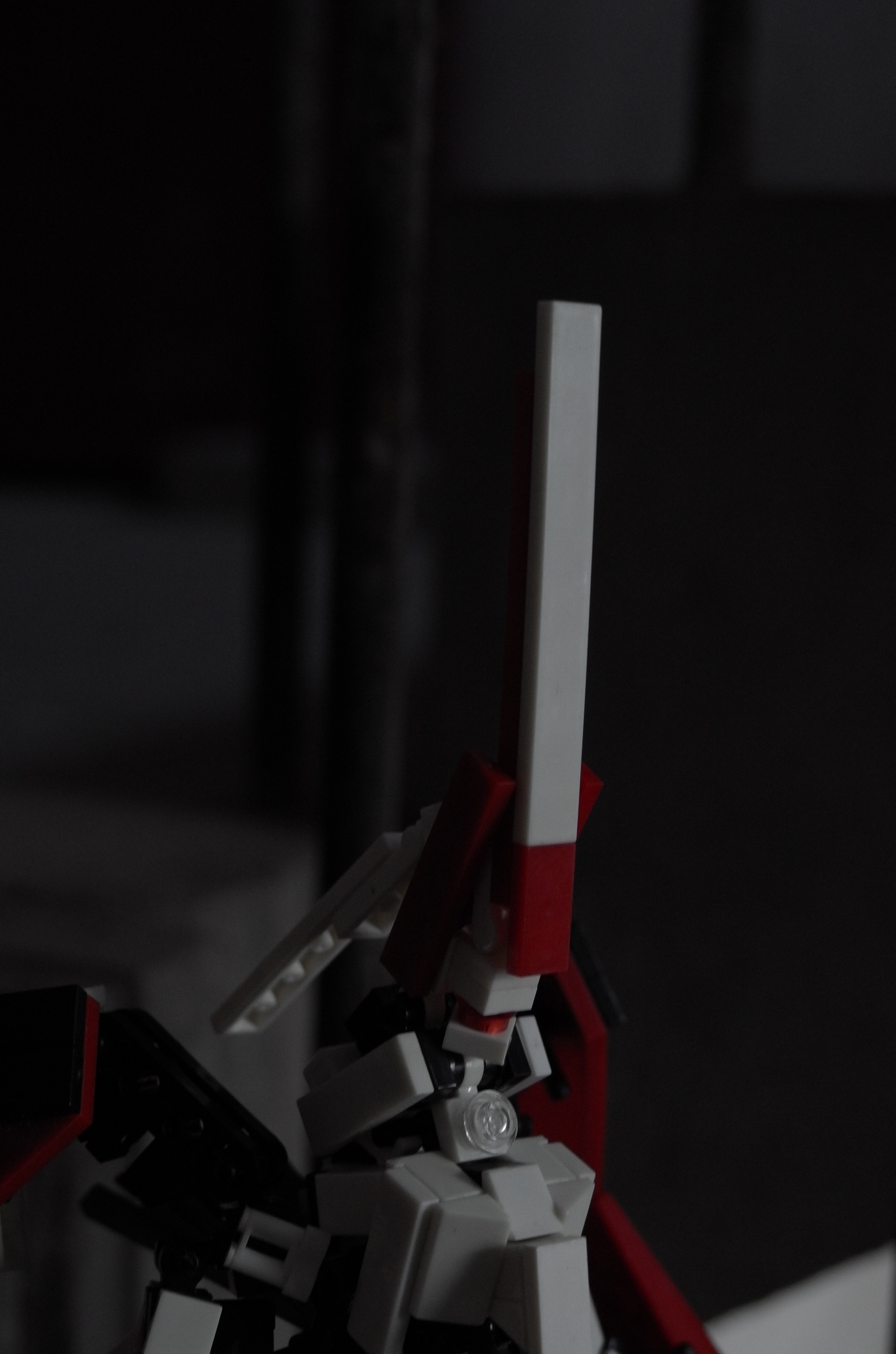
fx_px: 2625
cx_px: 448
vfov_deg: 28.9
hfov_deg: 19.4
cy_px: 677
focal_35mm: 70
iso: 1600
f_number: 6.4
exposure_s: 1/30
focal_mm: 46
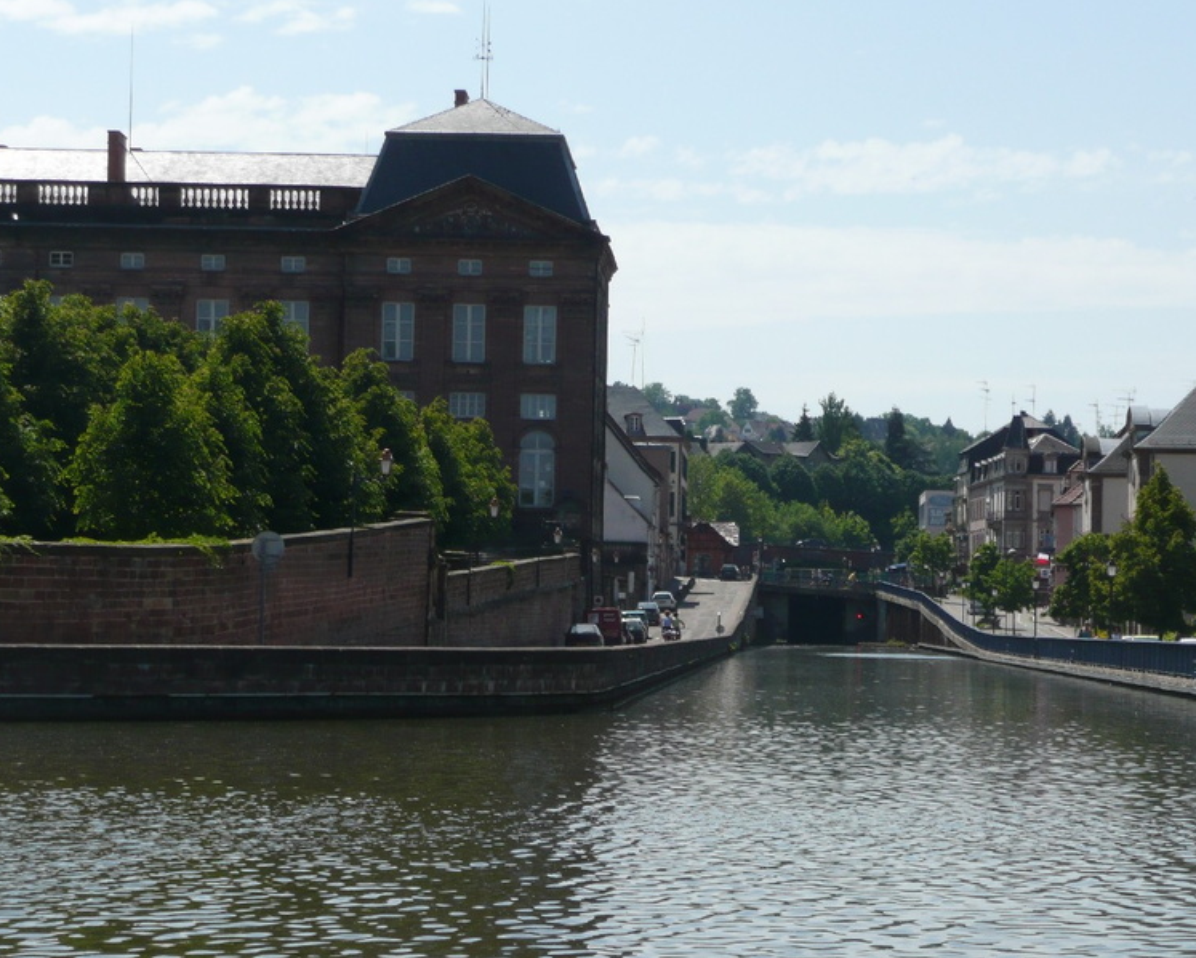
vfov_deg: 13.2
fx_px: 4143
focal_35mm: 117
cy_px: 479
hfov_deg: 16.4
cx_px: 596
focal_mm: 18.4
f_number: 4.7
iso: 100
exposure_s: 1/640
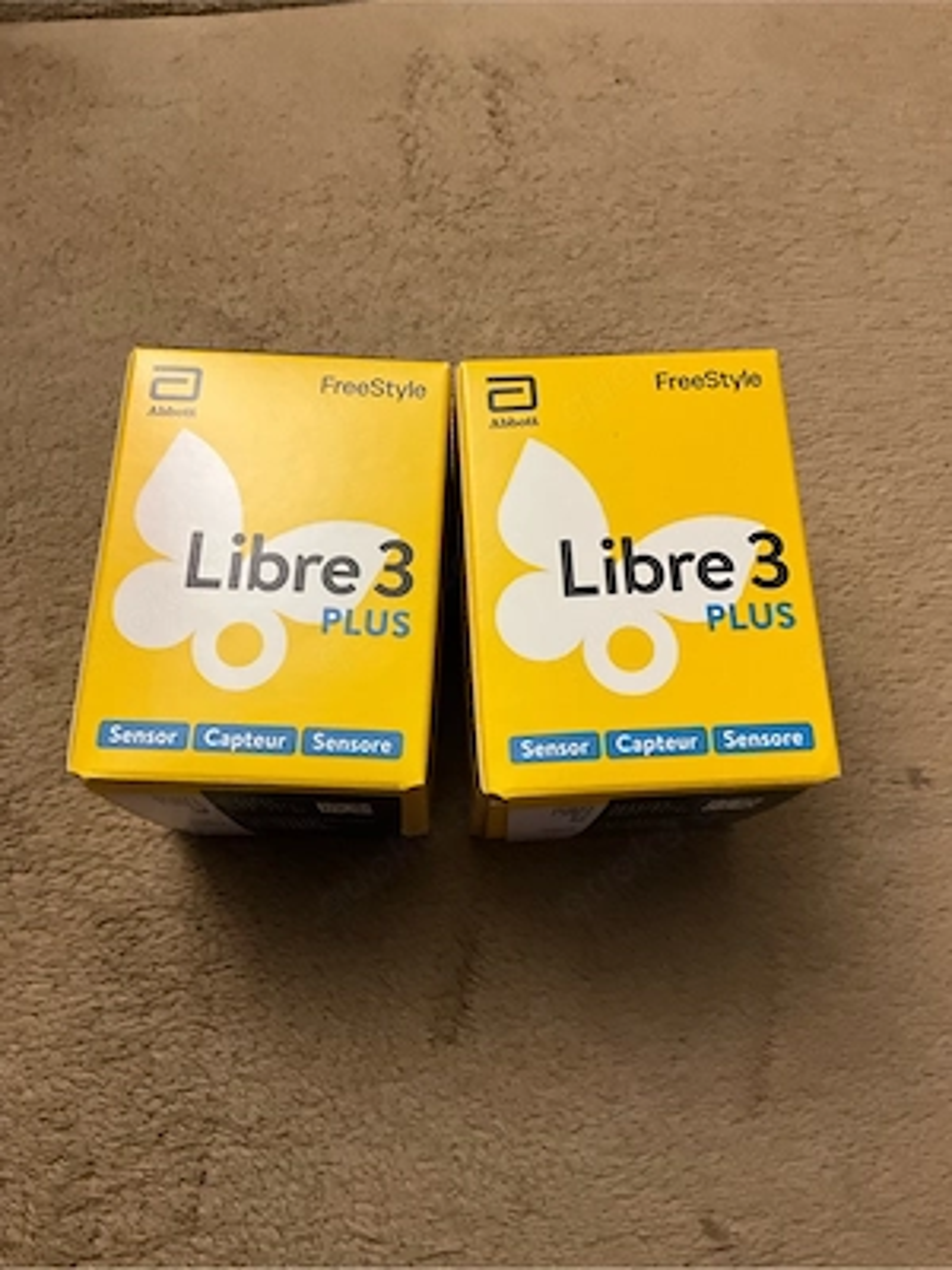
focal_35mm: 29
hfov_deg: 48.2
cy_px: 635
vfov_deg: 61.7
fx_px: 1063
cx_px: 476
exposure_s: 1/41
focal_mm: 3
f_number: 1.8
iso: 250
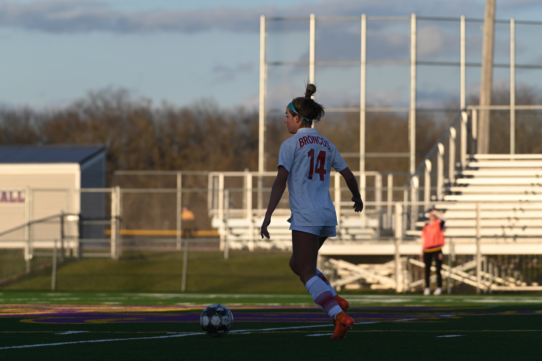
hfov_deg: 8.6
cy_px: 180
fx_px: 3611
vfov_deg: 5.7
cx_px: 271
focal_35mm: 240
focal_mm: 240
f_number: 5.6
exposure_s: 1/1000
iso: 220
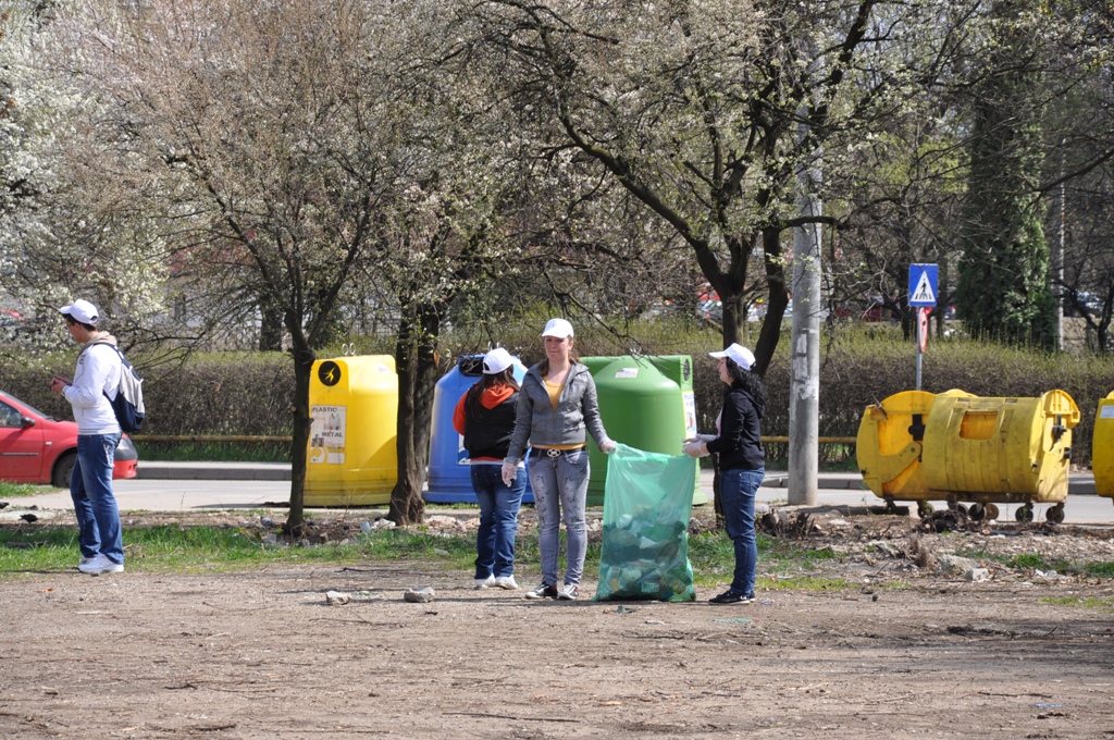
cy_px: 370
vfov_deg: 8.7
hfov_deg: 13.1
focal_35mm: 158
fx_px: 4868
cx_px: 557
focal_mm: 105
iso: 200
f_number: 9
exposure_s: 1/320
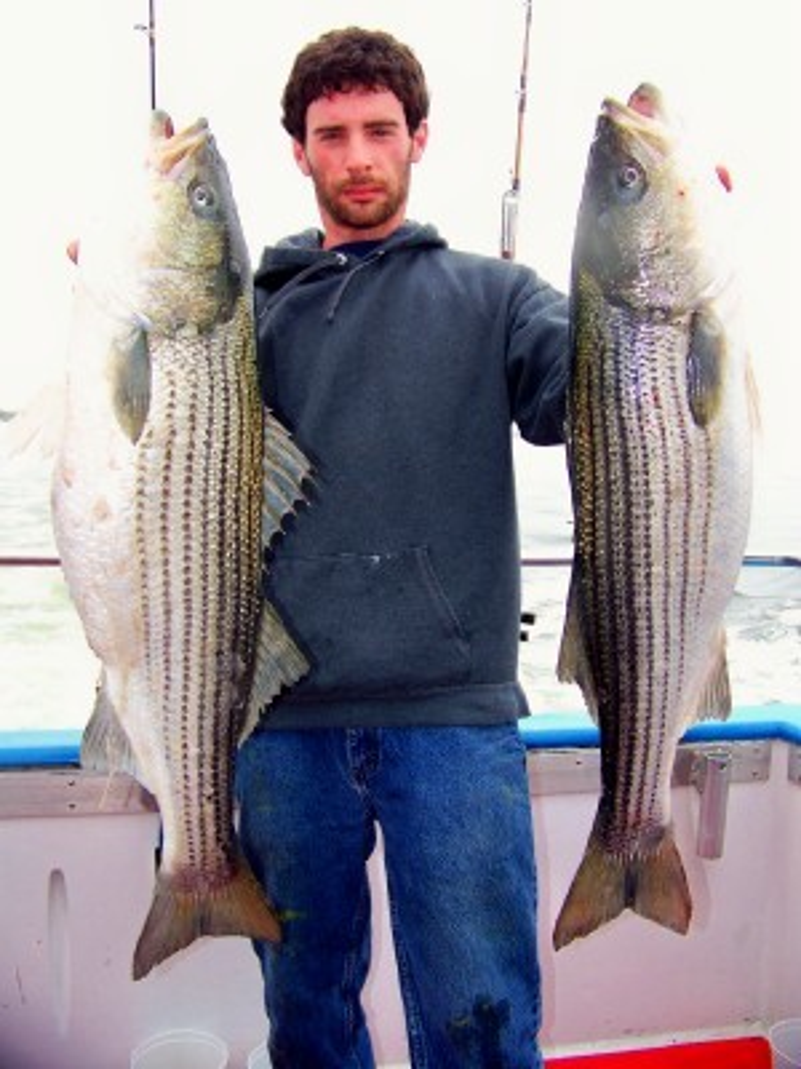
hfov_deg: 39.7
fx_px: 1111
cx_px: 400
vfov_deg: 51.4
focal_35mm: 36
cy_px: 534
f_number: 2.8
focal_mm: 5.85
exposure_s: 1/160
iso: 64
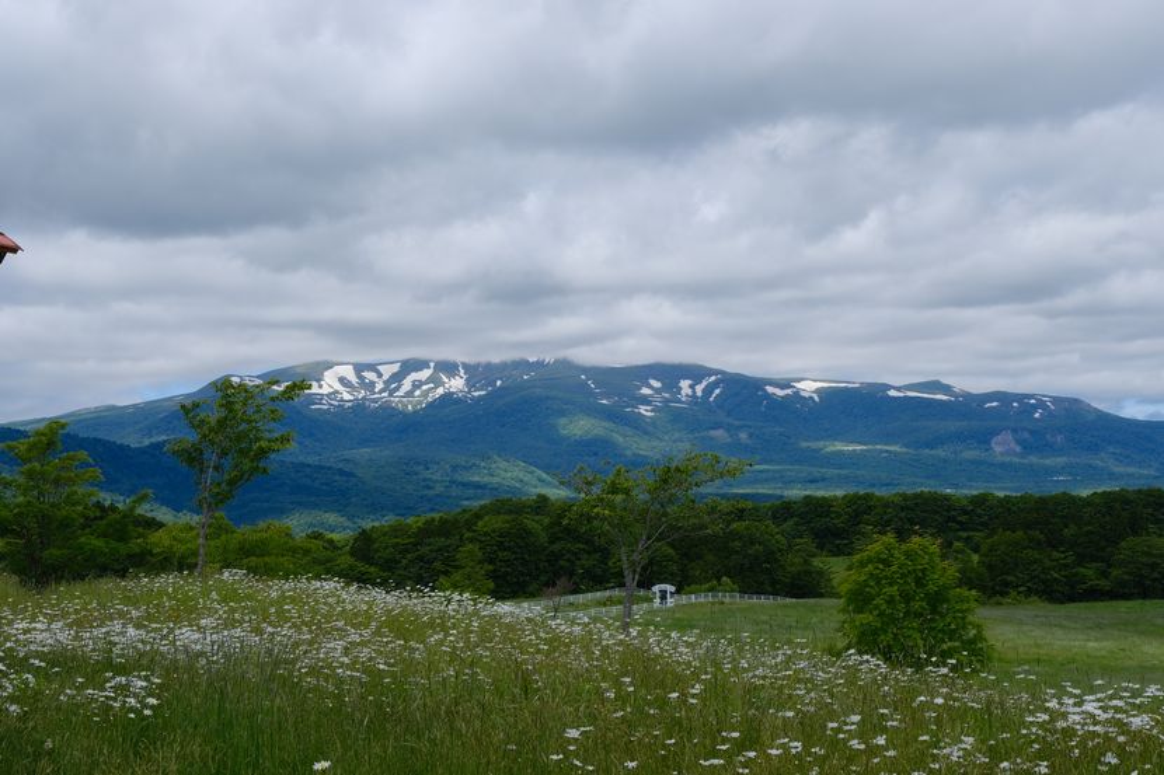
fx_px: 1746
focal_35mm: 54
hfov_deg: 36.9
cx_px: 582
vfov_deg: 25.0
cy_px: 388
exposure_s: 1/400
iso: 320
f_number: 10
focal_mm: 35.8
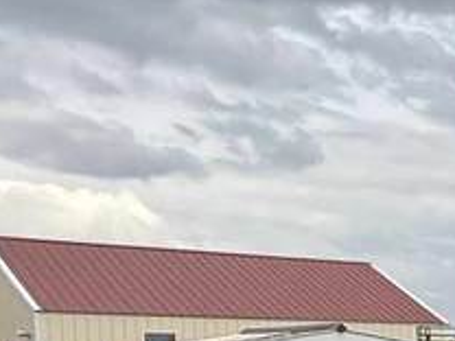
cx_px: 938
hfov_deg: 16.5
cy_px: 444
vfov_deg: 16.2
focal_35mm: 86
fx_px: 1130
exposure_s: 1/1464
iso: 50
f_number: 2.2
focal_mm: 2.22
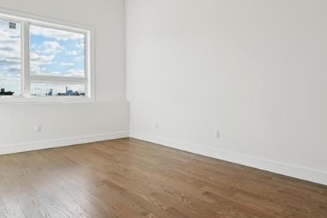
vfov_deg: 53.0
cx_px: 167
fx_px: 218
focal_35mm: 24
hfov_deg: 73.8
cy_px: 101
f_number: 8
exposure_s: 1/160
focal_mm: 16
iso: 400
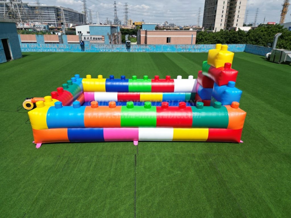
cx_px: 146
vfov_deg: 56.8
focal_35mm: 24
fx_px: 202
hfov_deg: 71.6
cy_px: 109
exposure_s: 1/4000
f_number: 1.7
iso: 130
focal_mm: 6.72
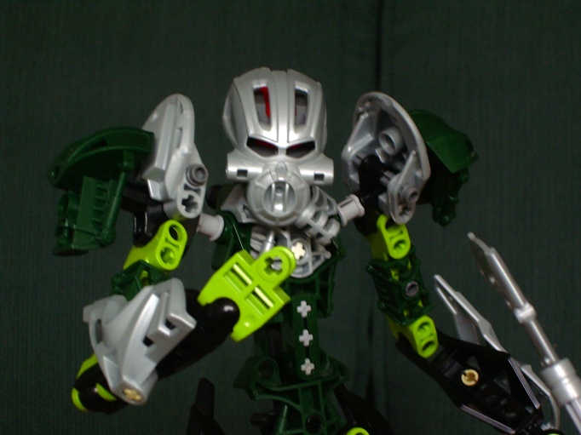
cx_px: 290
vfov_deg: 13.5
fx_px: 1846
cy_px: 218
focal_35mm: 110
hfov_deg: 17.9
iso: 50
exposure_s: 1/60
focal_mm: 18.9
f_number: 4.9
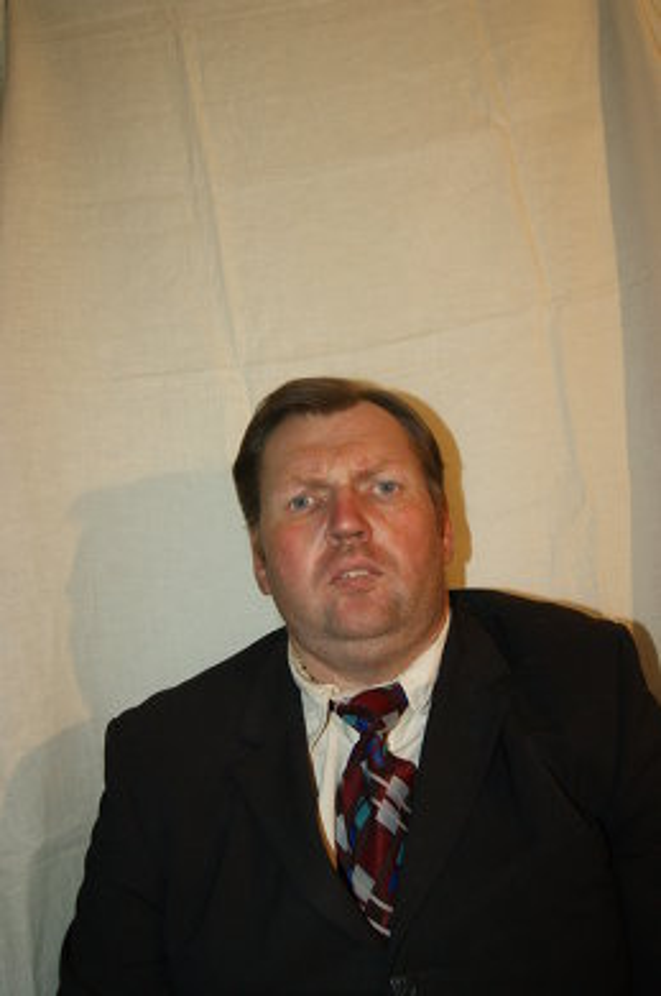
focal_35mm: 33
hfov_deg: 39.9
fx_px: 911
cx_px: 330
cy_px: 498
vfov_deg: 57.3
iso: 400
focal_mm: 22
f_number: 5.6
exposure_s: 1/60
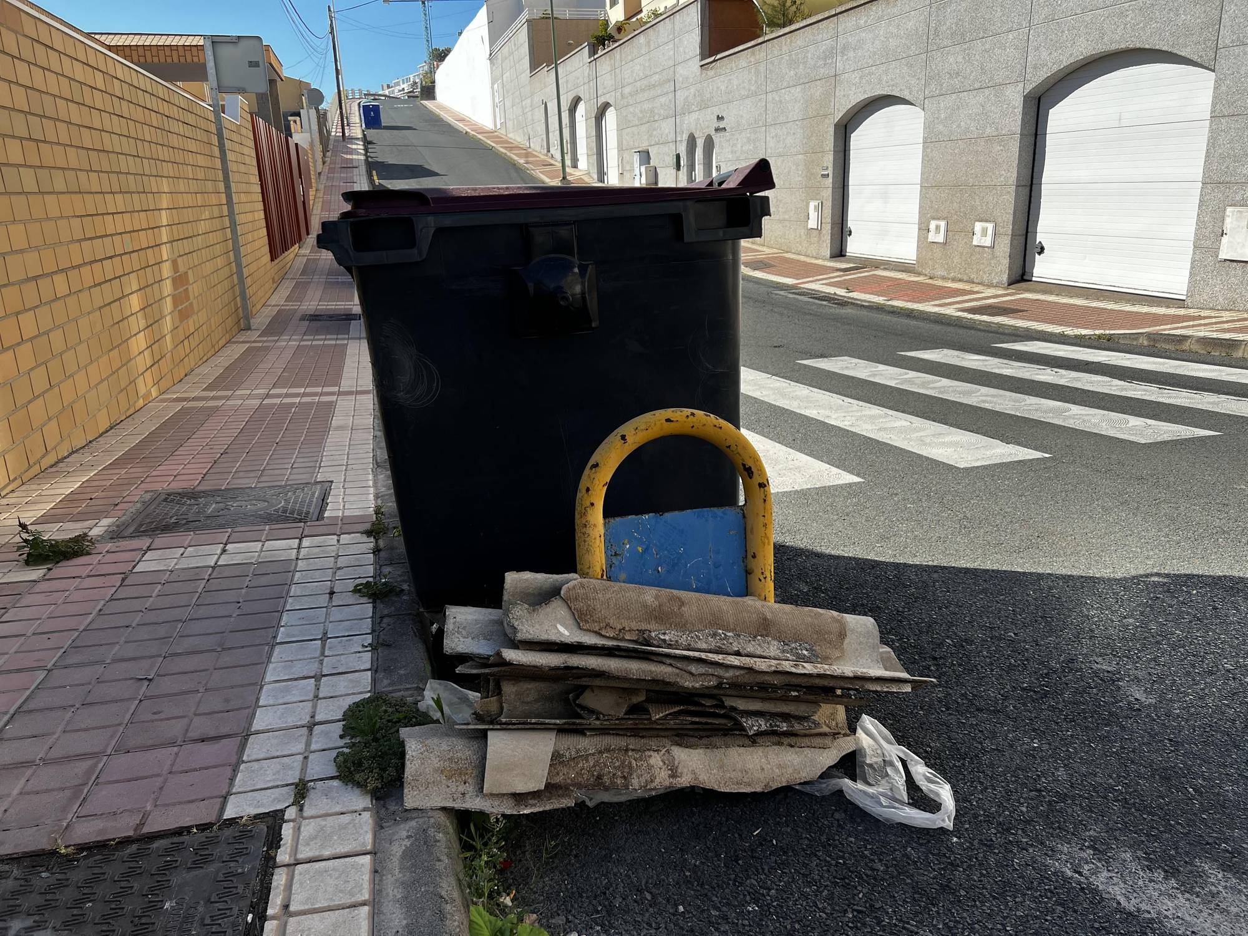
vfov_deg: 53.1
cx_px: 624
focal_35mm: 26
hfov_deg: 67.3
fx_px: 937
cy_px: 468
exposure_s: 1/2457
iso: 50
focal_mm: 5.7
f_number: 1.5
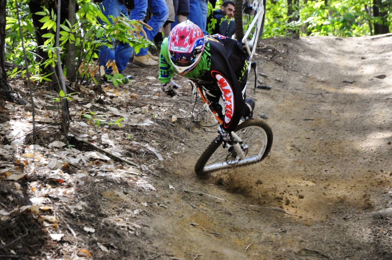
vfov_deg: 8.7
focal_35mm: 158
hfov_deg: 13.1
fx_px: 1713
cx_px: 196
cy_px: 130
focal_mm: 105
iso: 1600
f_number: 5.6
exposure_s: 1/400
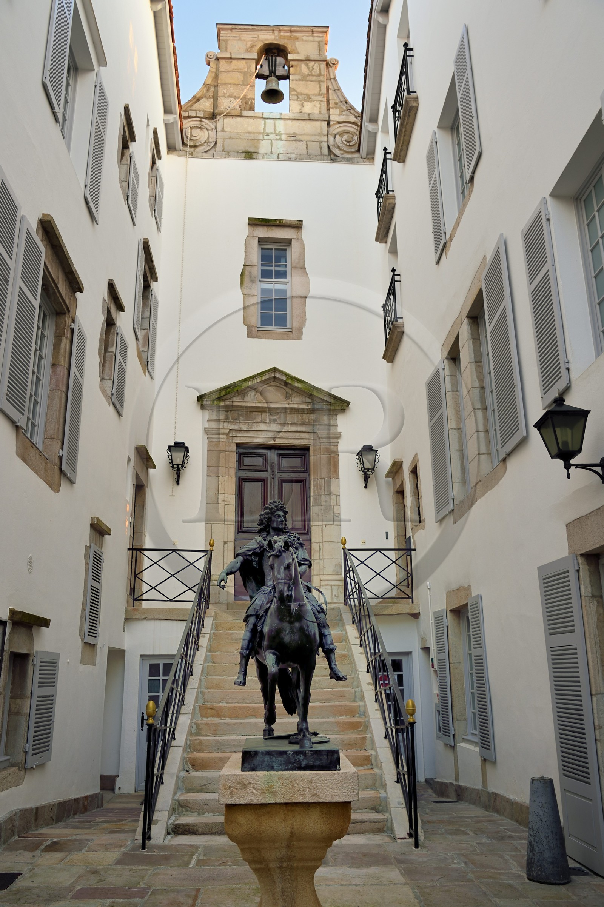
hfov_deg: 43.6
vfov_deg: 62.0
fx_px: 756
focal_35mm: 30
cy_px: 454
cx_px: 302
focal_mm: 30
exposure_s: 1/8
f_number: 11
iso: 200
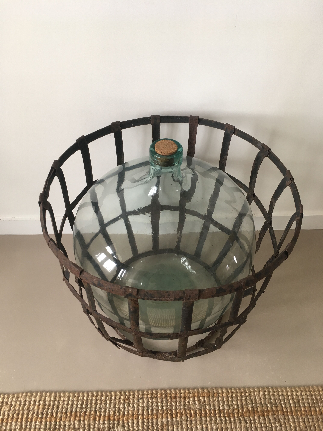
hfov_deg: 48.2
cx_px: 162
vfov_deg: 61.7
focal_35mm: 29
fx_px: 361
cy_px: 216
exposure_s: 1/33
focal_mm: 4.15
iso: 64
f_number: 2.2
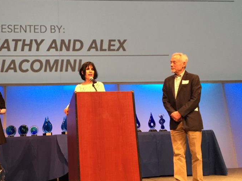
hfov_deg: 42.1
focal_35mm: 44
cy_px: 62
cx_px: 71
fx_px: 308
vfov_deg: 32.6
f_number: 2.2
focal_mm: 4.15
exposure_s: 1/30
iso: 125
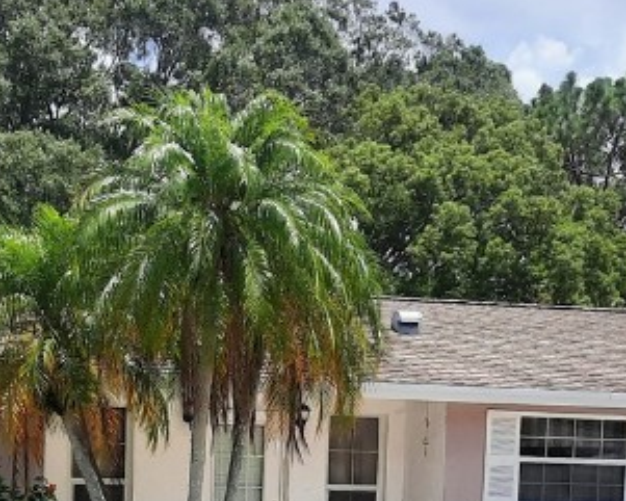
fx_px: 1538
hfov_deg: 22.9
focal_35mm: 83
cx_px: 214
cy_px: 649
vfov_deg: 17.4
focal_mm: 4.6
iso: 32
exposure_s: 1/929
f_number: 2
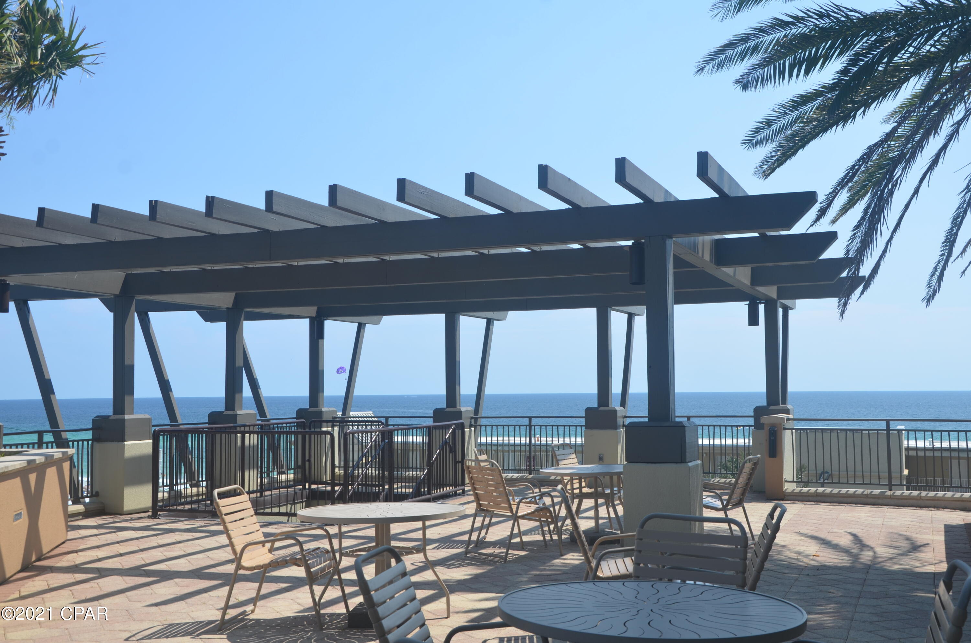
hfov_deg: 46.5
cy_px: 322
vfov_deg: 31.8
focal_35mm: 42
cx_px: 486
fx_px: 1130
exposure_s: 1/250
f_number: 8
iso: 100
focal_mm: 28
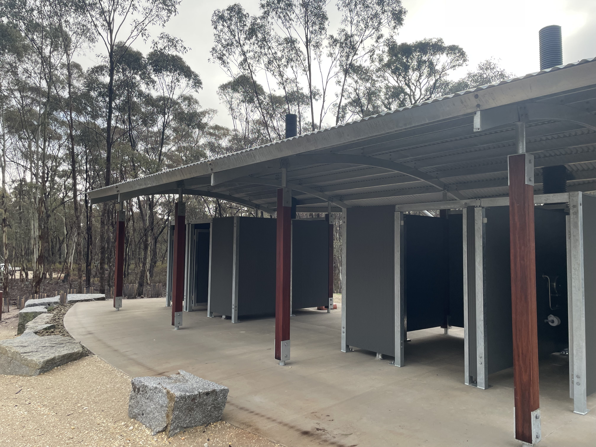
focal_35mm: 26
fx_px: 448
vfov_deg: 53.1
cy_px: 224
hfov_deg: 67.3
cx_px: 298
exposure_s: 1/479
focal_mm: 4.2
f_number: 1.6
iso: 32
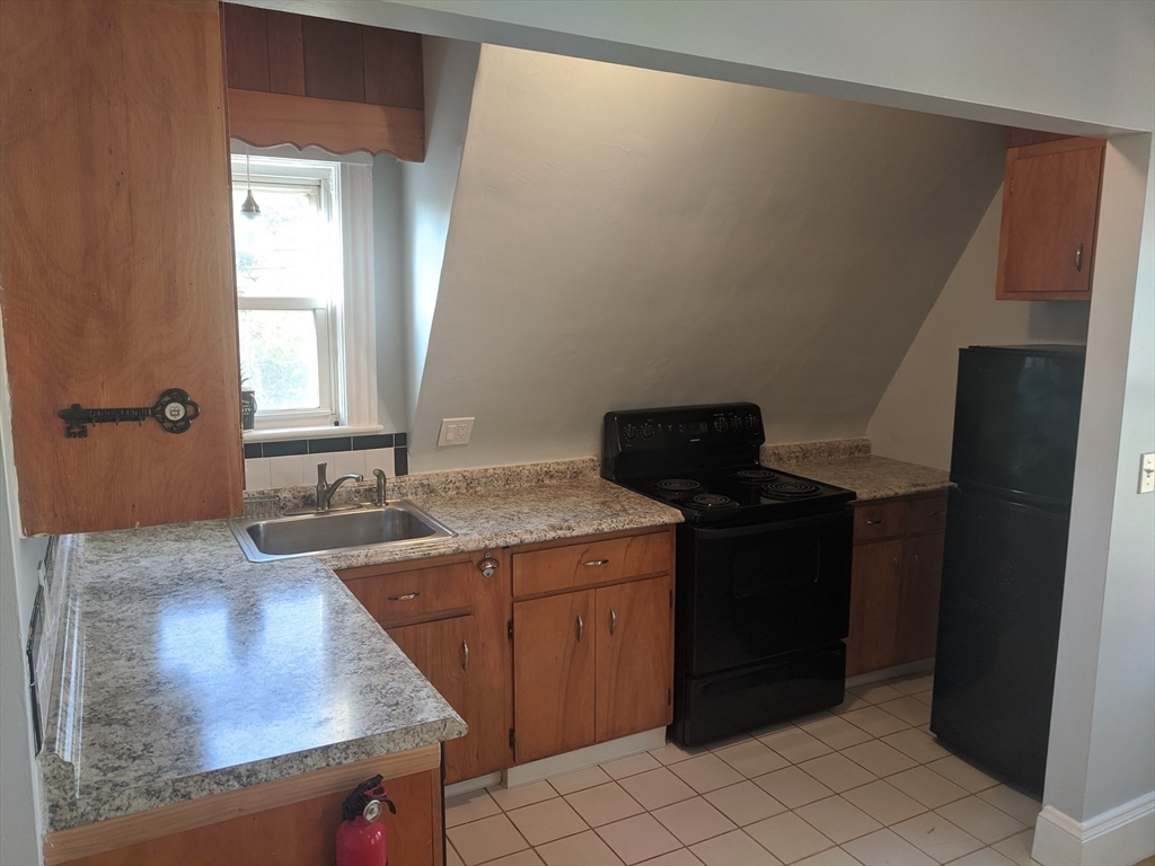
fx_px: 868
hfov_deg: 67.3
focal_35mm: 26
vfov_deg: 53.1
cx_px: 578
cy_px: 433
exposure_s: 1/60
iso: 148
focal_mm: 4.67
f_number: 2
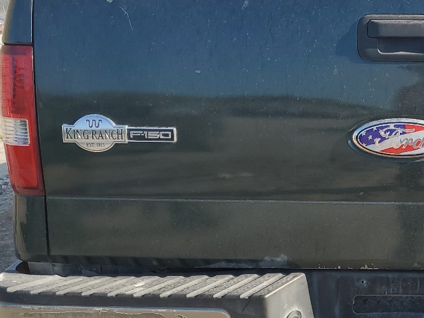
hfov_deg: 30.9
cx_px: 400
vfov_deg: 24.8
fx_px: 723
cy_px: 141
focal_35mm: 59
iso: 50
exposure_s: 1/1429
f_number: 1.5
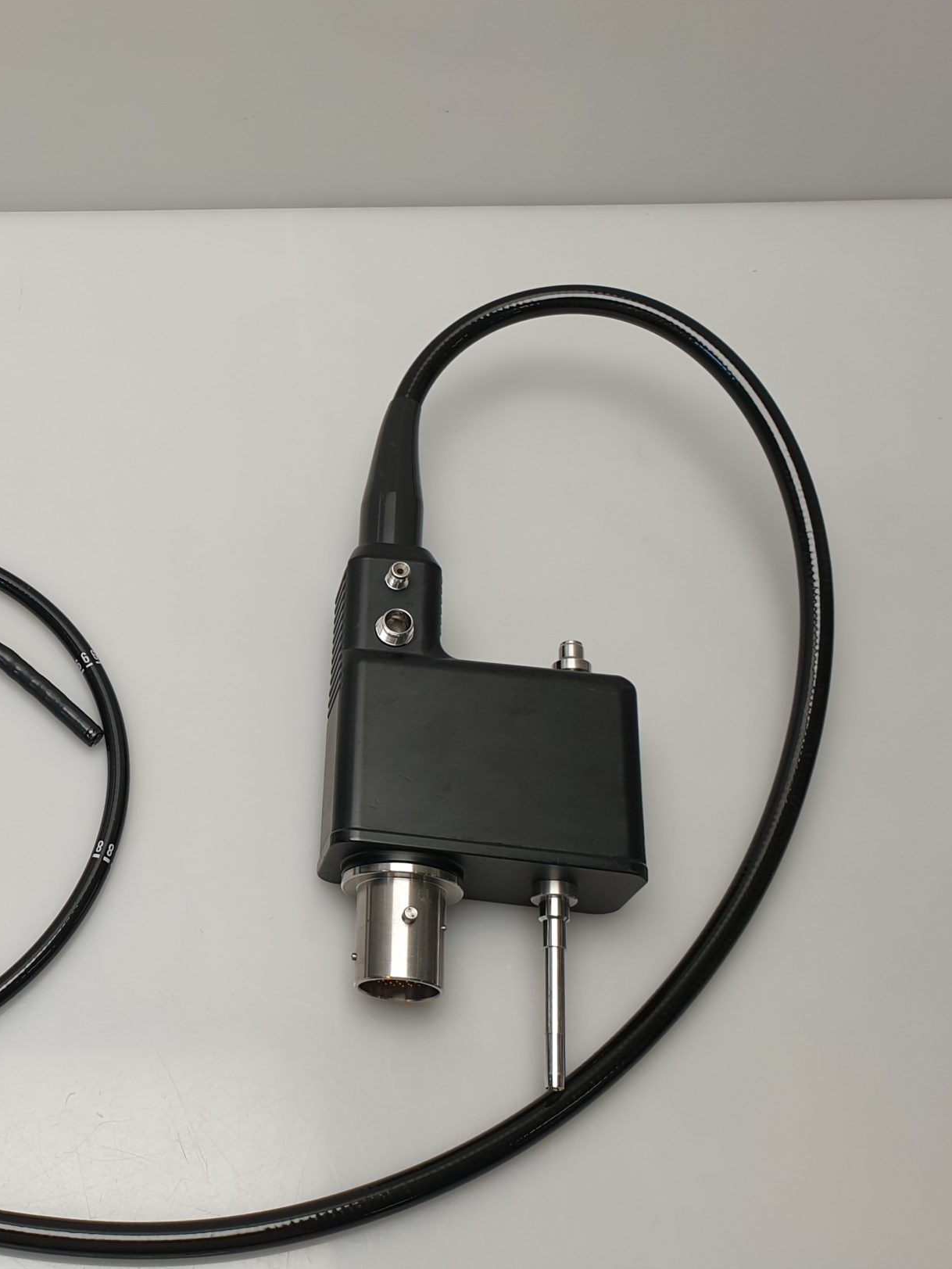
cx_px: 5
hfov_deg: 32.4
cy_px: 720
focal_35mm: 41
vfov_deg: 45.7
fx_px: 1503
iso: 50
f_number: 2.4
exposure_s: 1/50
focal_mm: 4.3
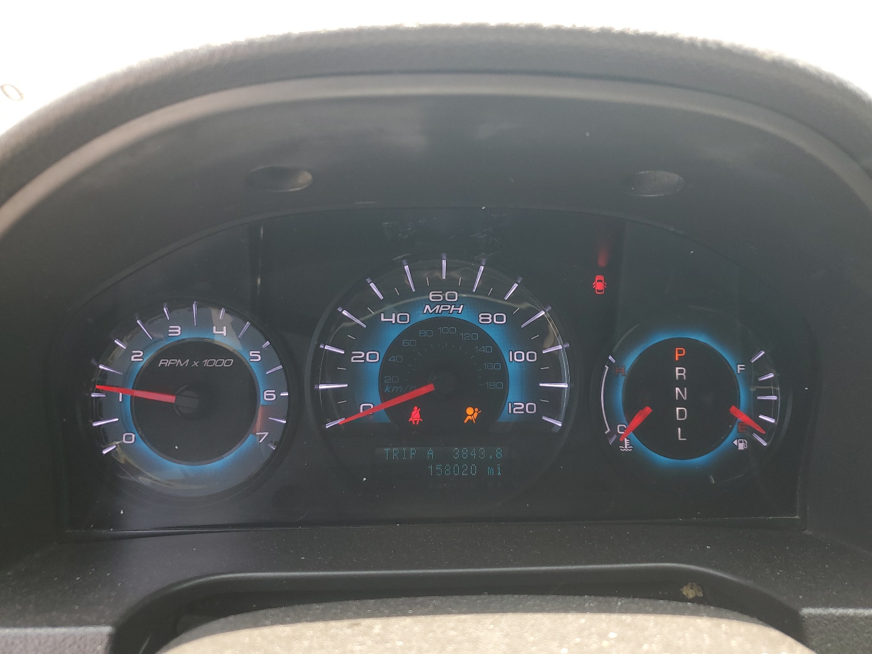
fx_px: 655
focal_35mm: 26
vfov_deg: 53.1
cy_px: 327
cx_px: 436
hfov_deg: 67.3
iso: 50
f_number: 1.5
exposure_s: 1/128
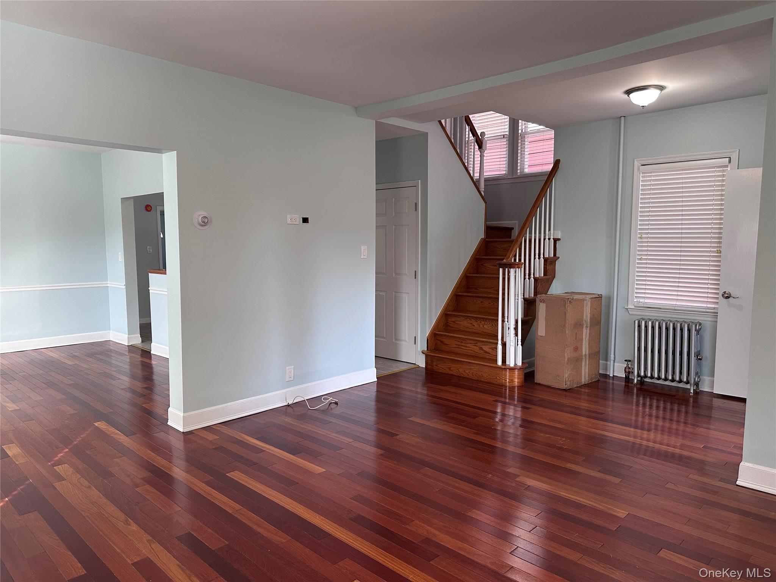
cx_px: 388
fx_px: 538
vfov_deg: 56.8
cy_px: 291
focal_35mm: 24
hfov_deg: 71.6
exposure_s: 1/120
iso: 125
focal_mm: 6.86
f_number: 1.78
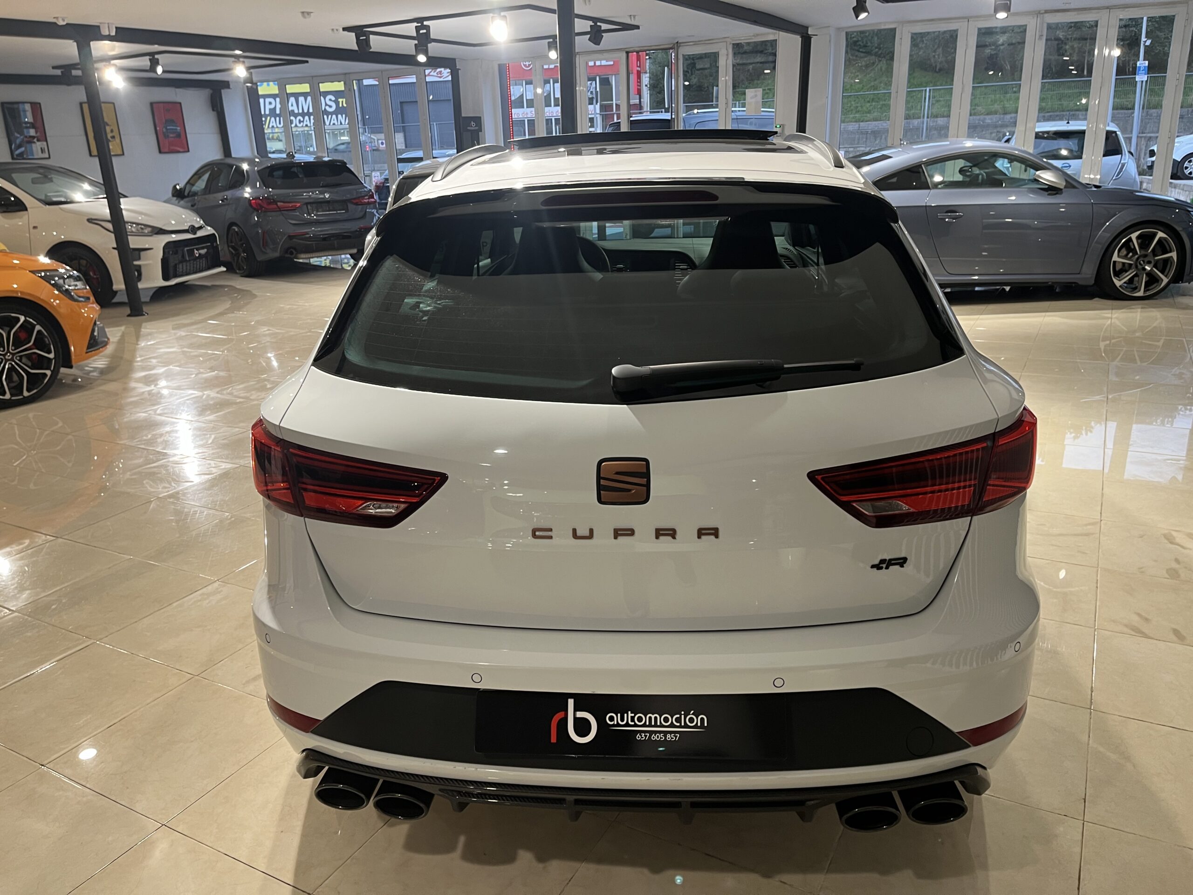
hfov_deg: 67.3
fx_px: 896
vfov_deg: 53.1
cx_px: 596
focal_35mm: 26
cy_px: 448
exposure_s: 1/50
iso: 64
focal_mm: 5.1
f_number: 1.6
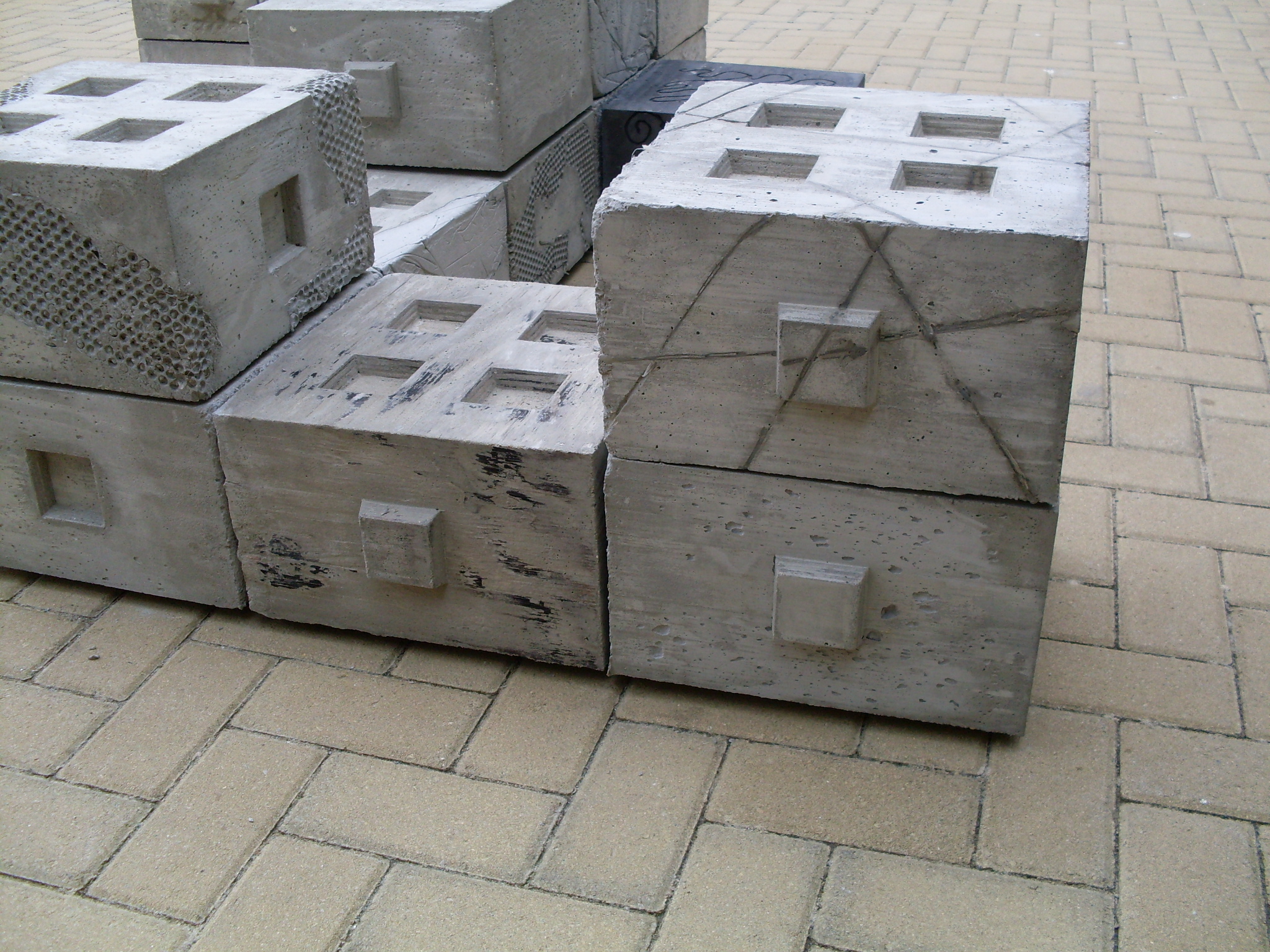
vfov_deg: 37.7
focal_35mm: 38
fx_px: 1394
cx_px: 635
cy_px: 476
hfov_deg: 49.0
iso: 80
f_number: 2.8
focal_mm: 6.3
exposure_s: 1/350
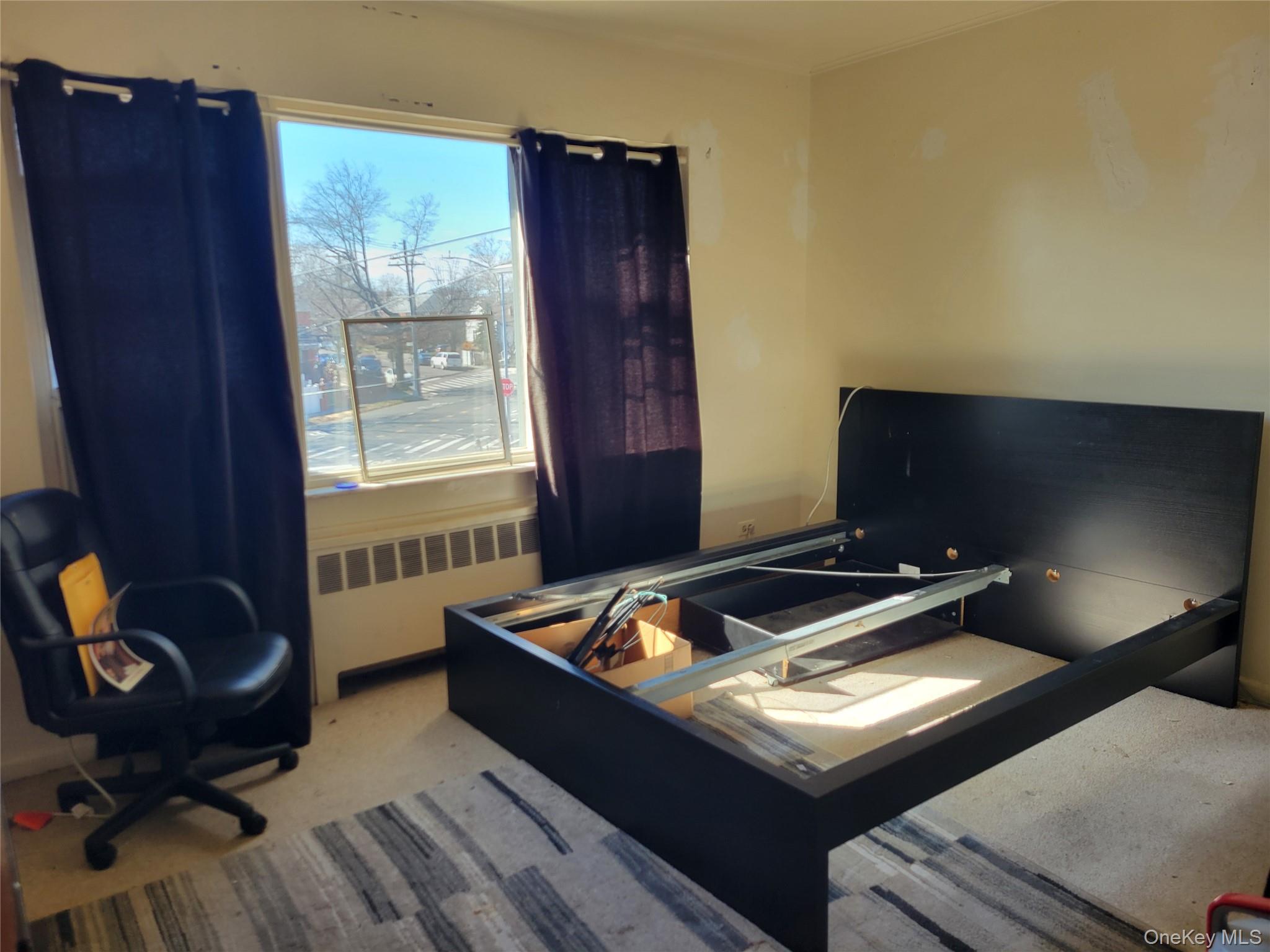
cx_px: 635
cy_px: 476
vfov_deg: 53.1
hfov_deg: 67.3
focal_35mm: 26
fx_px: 954
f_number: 1.8
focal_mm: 5.4
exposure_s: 1/120
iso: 50
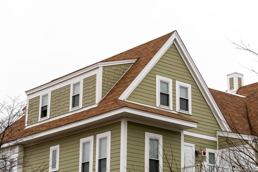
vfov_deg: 16.6
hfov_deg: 24.6
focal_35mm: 82
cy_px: 86
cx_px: 129
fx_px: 591
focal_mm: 55
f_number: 8
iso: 200
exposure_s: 1/350
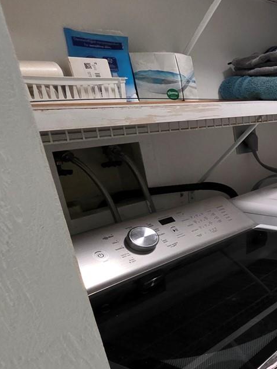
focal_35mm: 33
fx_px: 352
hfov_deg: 28.0
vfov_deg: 54.9
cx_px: 419
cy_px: 224
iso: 640
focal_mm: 2.2
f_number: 1.9
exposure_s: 1/60
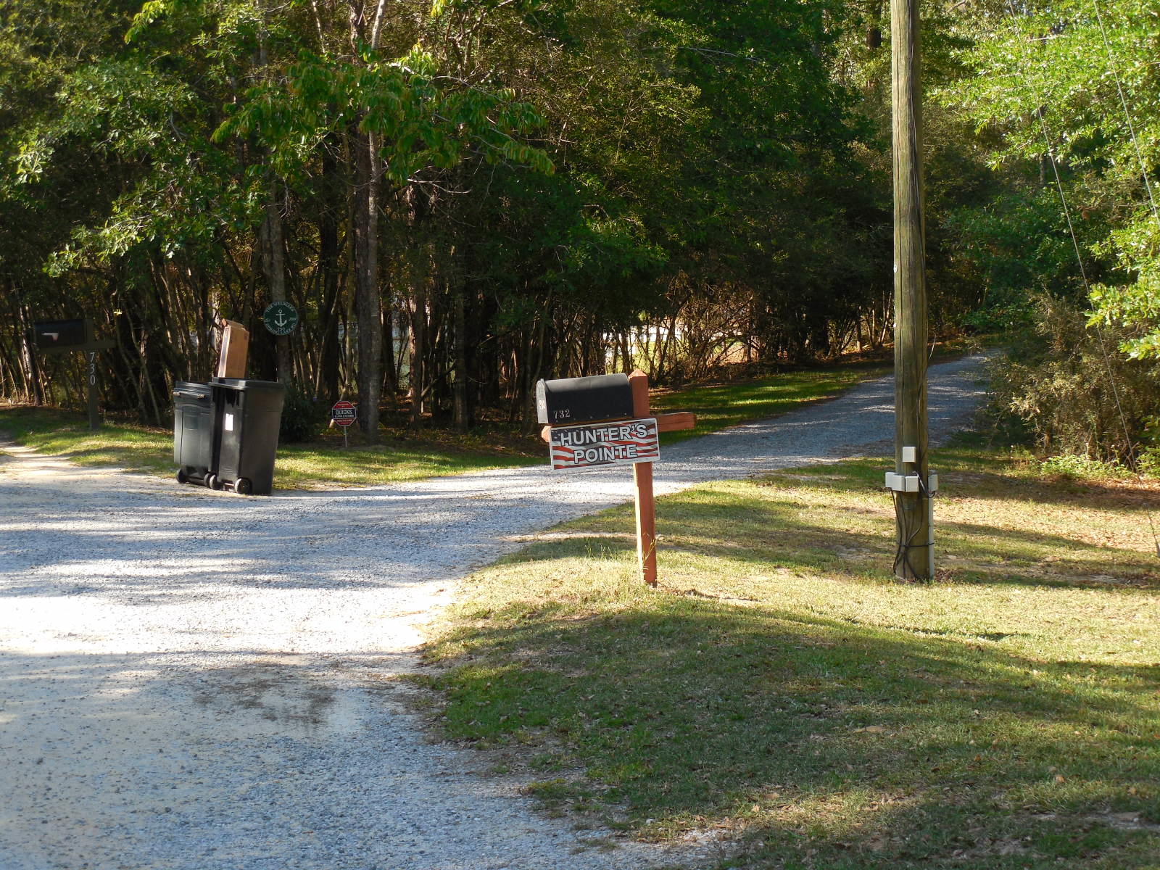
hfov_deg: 25.0
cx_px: 580
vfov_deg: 18.9
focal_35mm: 78
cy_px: 435
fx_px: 2614
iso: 125
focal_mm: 14.1
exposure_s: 1/125
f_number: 4.5
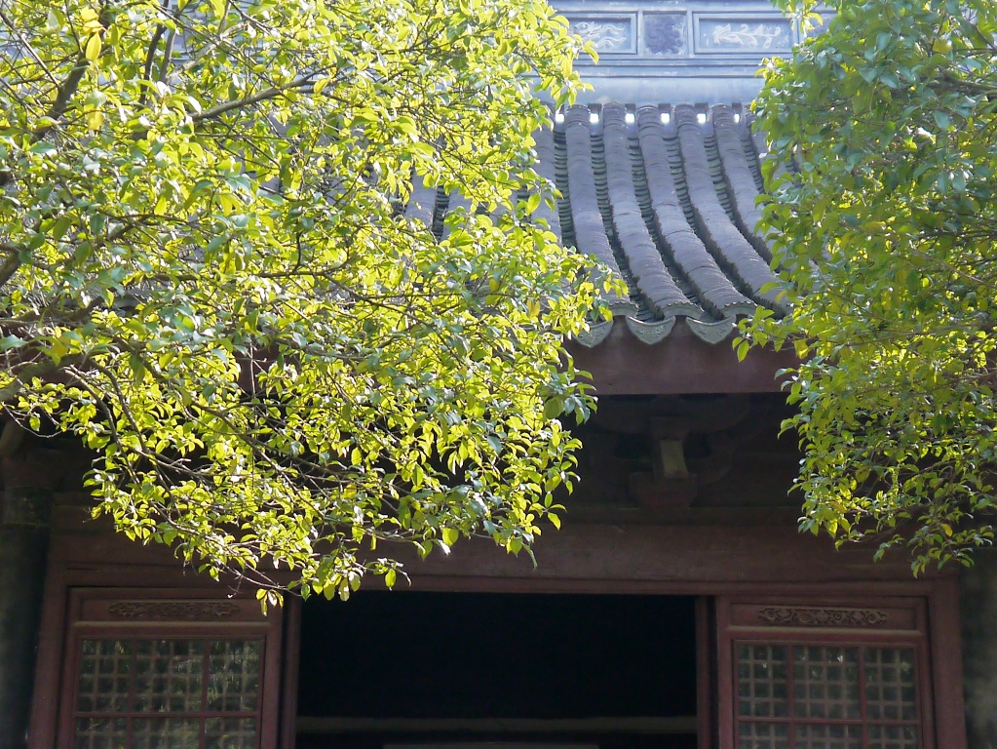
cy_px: 374
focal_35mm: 56
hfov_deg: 34.3
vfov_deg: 26.1
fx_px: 1613
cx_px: 498
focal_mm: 14
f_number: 4
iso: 160
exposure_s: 1/100
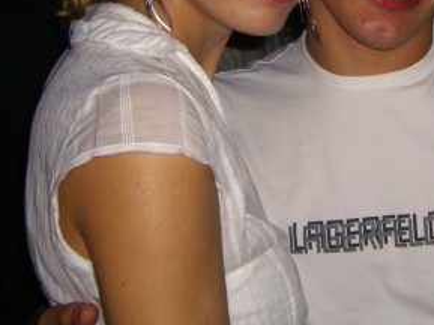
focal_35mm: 79
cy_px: 15
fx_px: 989
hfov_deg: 24.3
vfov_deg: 18.2
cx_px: 353
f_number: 2.8
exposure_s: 1/60
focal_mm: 7.9
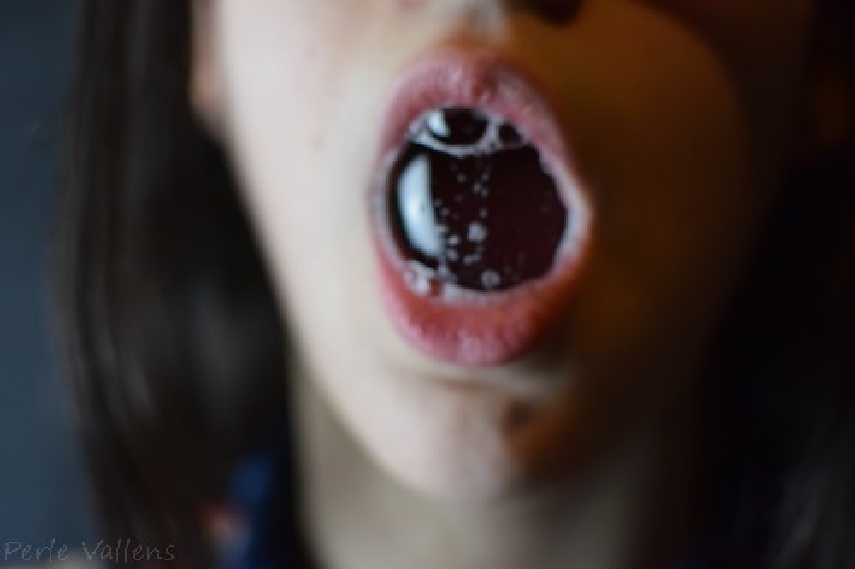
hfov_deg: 37.9
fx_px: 1246
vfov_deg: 25.7
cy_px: 284
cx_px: 428
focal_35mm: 52
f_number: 2.5
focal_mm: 35
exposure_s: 1/640
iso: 2000
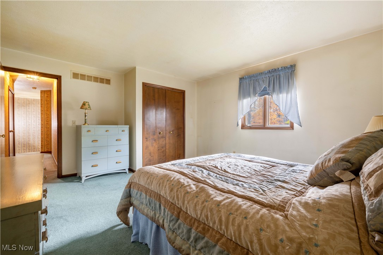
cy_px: 128
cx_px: 192
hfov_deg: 100.4
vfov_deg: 77.3
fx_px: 160
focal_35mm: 15
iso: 320
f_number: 9
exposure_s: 1/1.25
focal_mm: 15
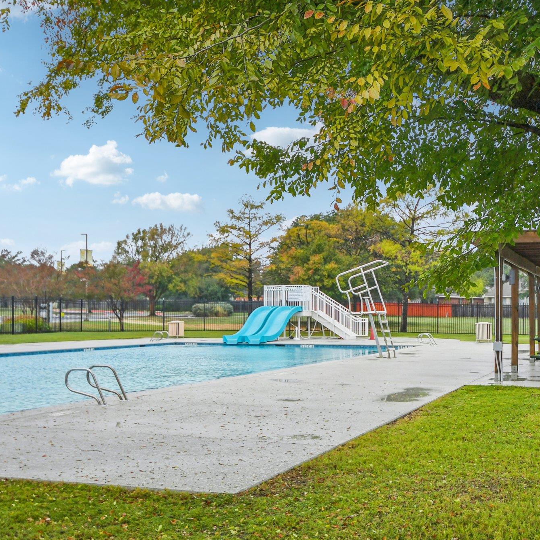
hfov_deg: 38.8
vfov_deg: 39.2
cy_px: 273
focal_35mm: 43
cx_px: 348
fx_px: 759
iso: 400
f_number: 5
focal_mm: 22
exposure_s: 1/320
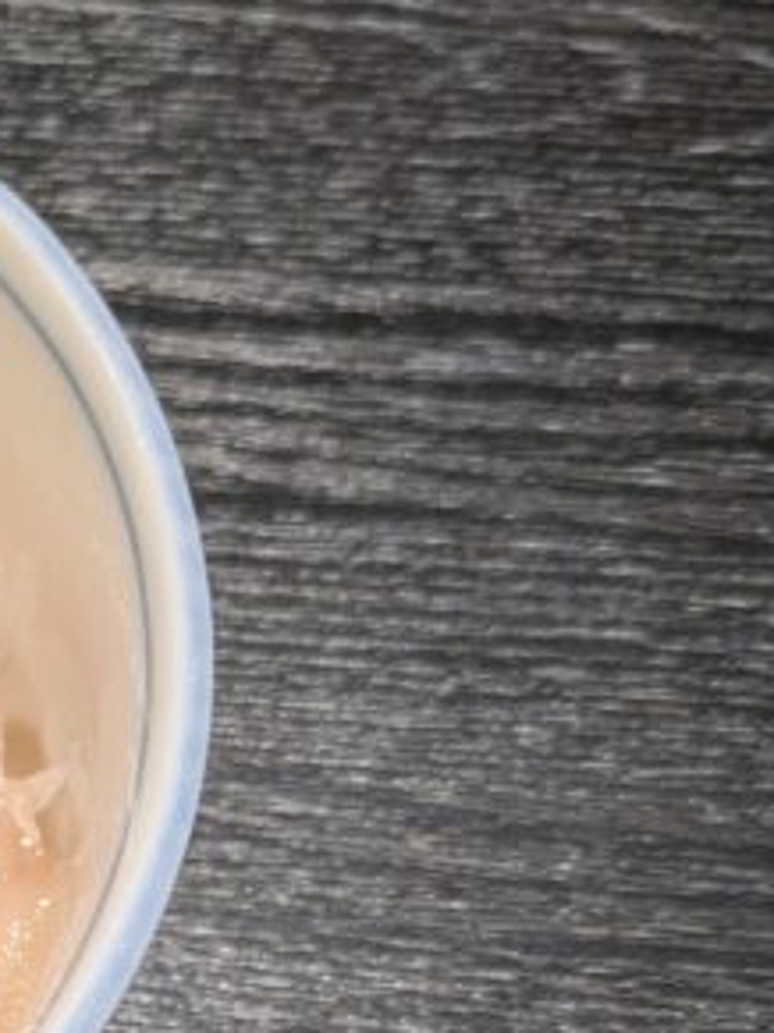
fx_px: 2625
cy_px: 1054
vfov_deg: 21.4
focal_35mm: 88
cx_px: -559
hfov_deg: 14.9
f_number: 1.89
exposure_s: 1/100
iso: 243
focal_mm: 5.43
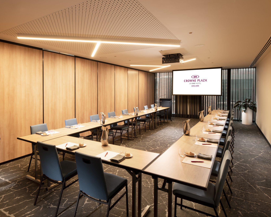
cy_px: 110
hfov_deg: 74.4
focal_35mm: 22
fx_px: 176
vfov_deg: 63.1
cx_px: 111
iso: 200
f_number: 13
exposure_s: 1/1.67
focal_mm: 19
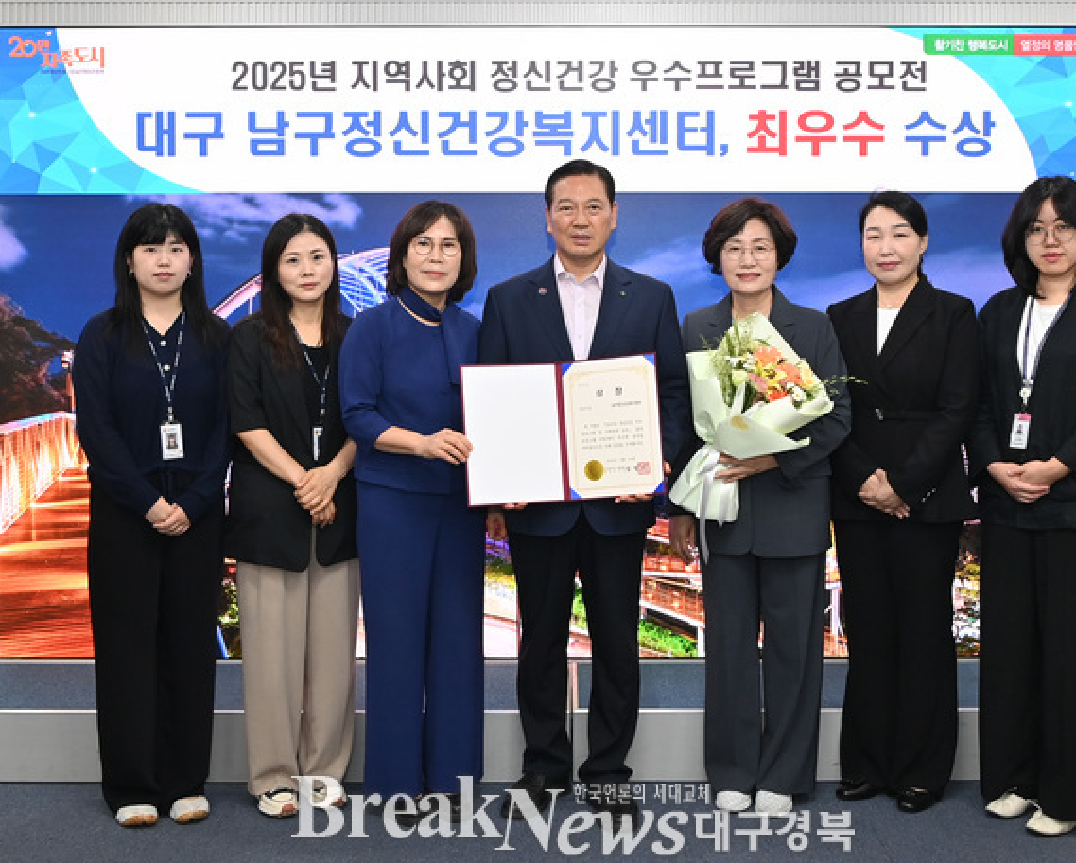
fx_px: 956
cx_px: 577
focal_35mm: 30
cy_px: 438
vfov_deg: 48.5
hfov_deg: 58.7
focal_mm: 26
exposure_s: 1/160
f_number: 5.6
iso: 1600
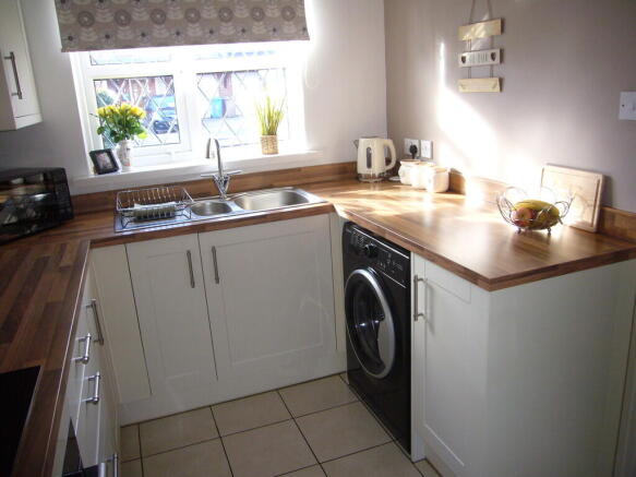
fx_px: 514
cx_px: 318
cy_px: 238
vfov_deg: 49.7
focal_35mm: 28
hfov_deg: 63.5
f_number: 2.8
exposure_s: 1/30
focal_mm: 4.6
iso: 125
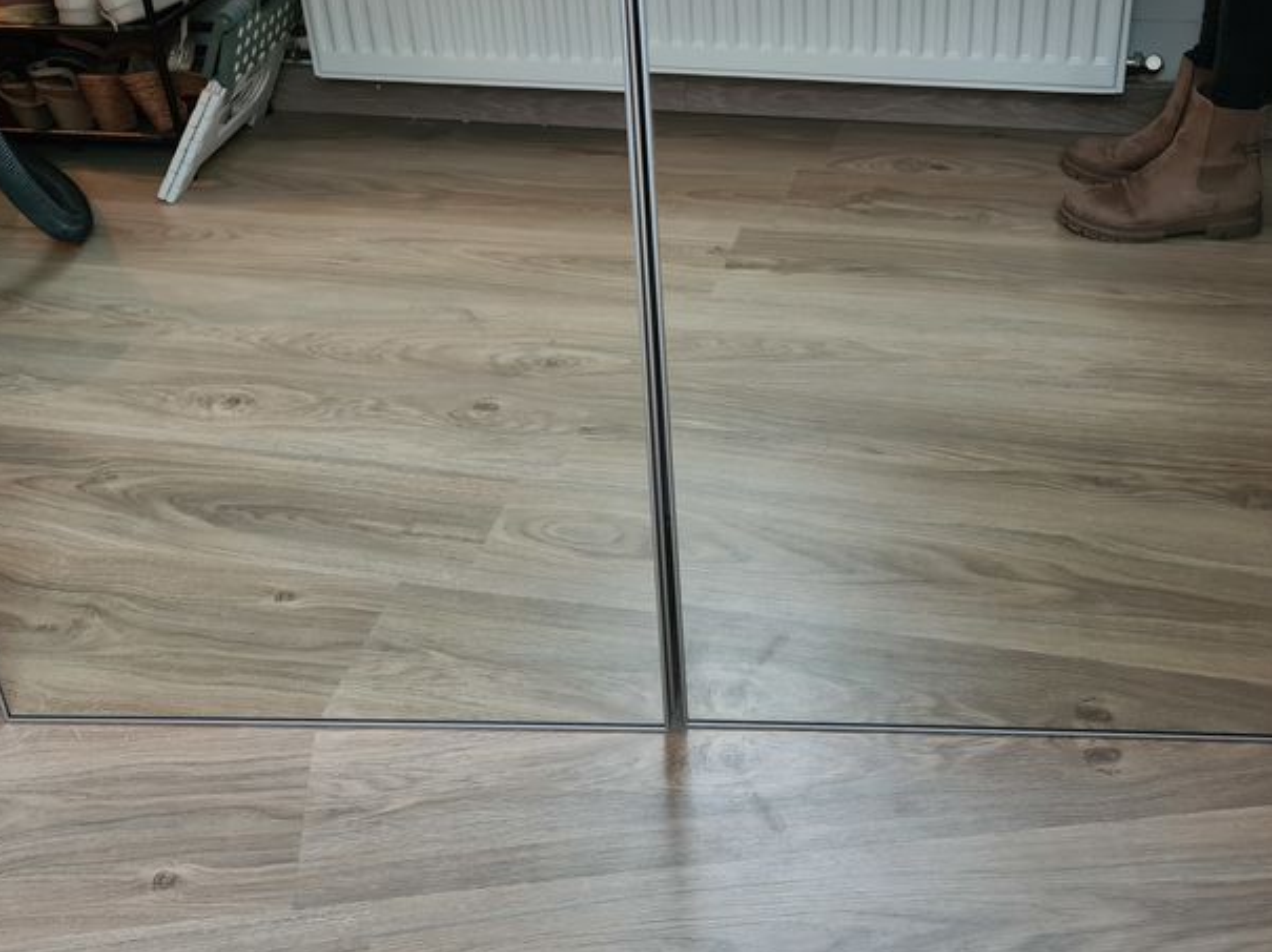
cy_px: 374
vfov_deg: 33.4
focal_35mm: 43
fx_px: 1579
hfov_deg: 43.9
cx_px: 666
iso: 200
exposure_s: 1/50
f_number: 1.8
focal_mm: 5.4
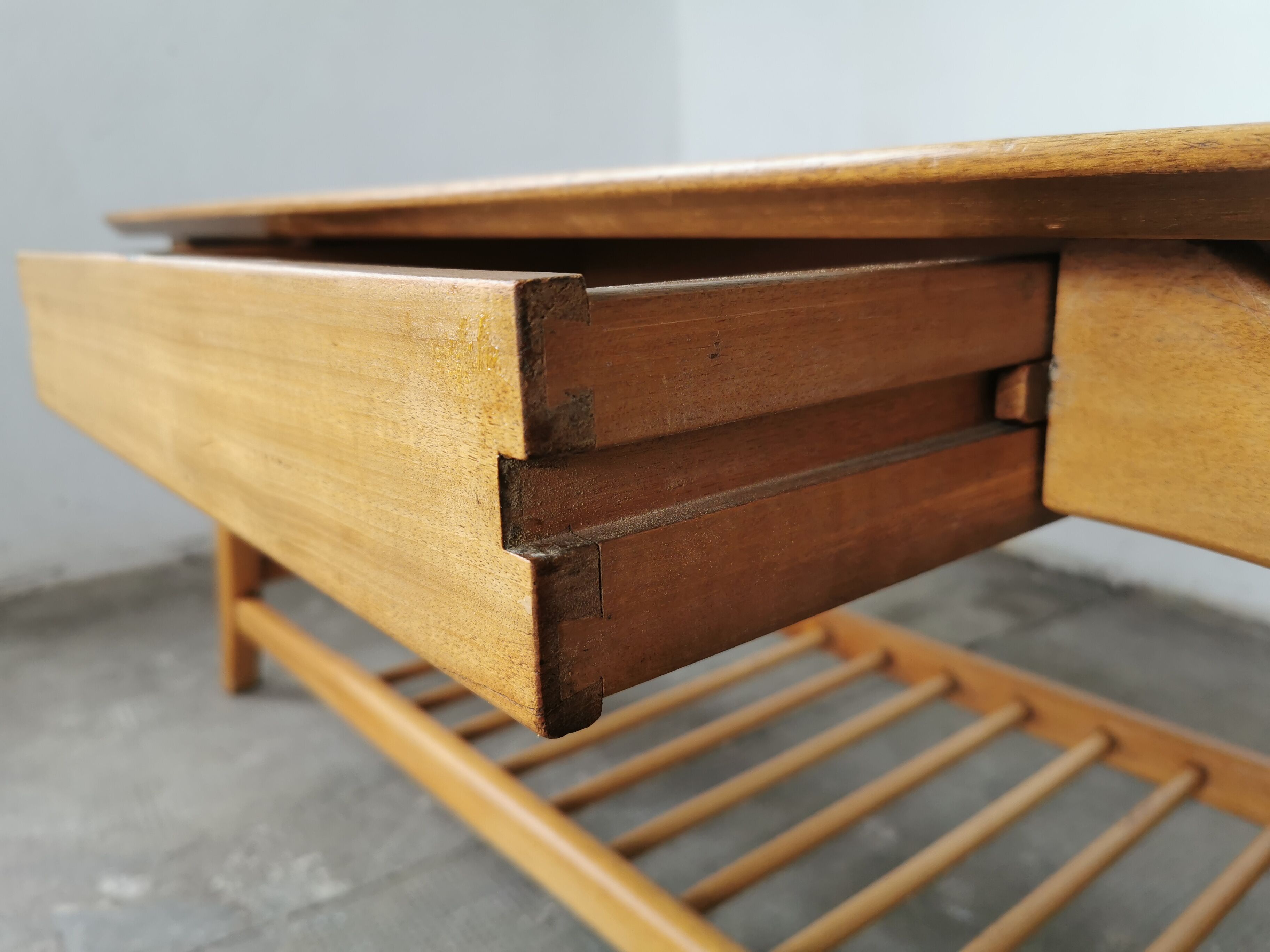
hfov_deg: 65.3
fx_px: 991
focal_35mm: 27
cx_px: 635
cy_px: 476
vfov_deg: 51.4
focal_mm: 5.56
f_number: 1.6
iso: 64
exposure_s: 1/100
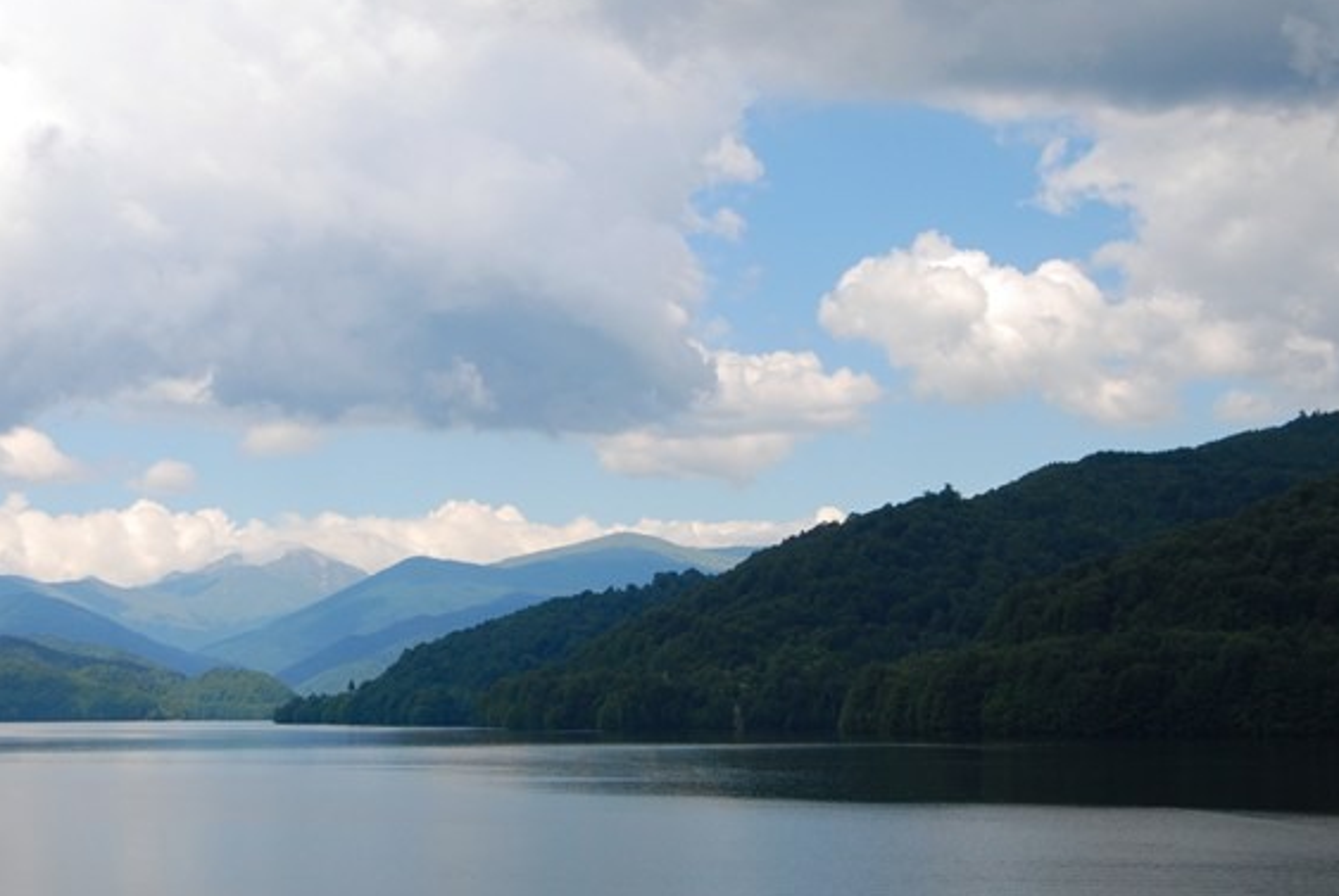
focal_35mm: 64
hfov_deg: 31.2
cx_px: 490
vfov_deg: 21.3
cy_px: 433
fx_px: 2384
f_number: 9
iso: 200
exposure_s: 1/320
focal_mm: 30
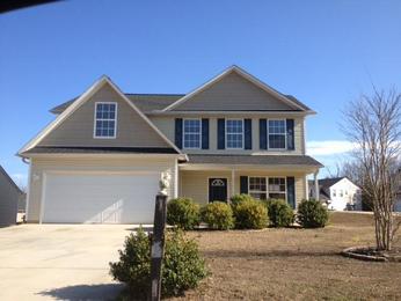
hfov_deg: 52.6
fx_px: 406
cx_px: 200
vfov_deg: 40.7
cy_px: 150
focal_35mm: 35
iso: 50
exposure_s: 1/1042
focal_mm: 4.28
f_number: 2.4
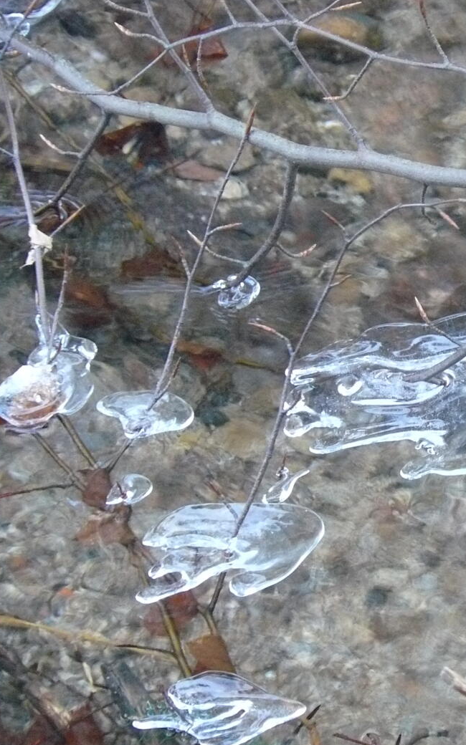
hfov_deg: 3.7
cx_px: 449
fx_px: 7275
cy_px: 380
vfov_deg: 5.9
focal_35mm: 358
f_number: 3.3
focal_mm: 40.7
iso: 400
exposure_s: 1/13
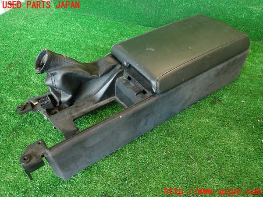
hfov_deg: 69.4
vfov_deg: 54.9
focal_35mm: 25
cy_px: 98
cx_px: 132
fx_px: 190
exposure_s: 1/40
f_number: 2
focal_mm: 4.5
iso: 200
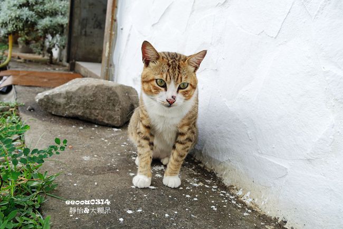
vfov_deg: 35.9
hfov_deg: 51.9
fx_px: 352
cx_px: 172
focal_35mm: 37
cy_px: 114
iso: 125
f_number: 4
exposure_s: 1/100
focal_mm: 13.53
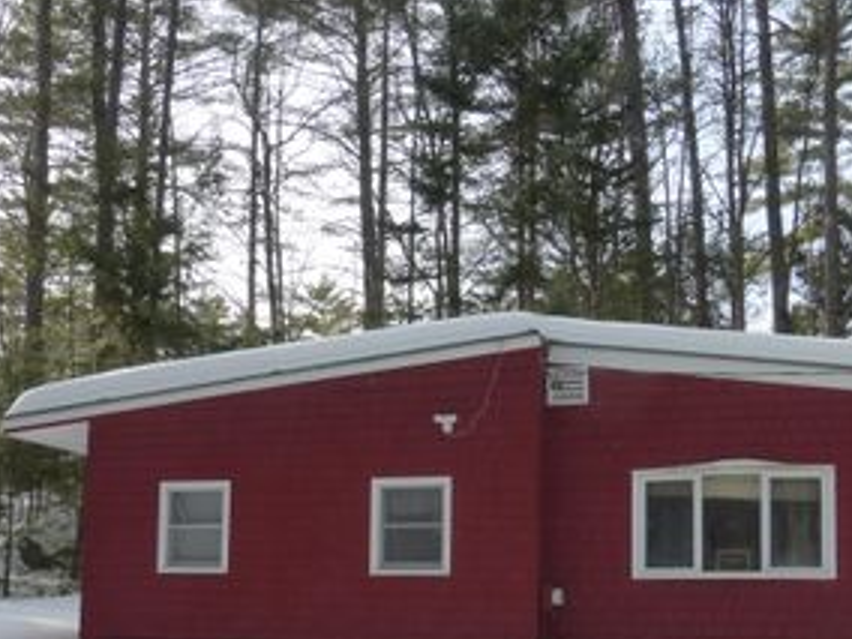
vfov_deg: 31.9
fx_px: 1083
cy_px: 526
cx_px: 438
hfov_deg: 42.9
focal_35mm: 44
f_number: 4
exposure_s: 1/320
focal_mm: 4.3
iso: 160
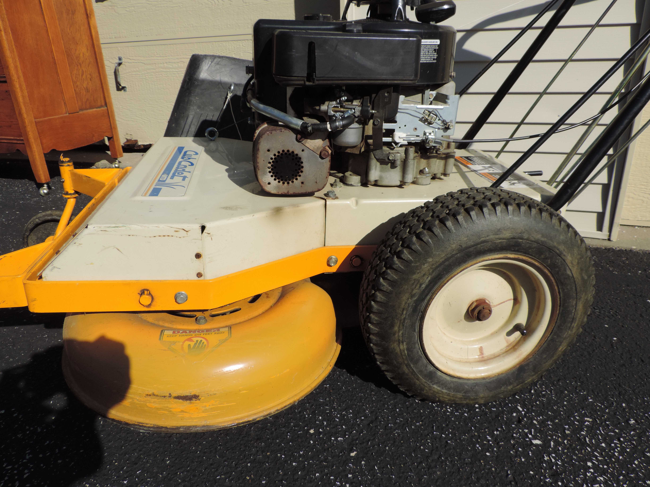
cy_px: 244
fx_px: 451
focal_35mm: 24
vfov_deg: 56.8
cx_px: 325
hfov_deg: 71.6
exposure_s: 1/1250
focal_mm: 4.3
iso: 80
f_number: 3.7
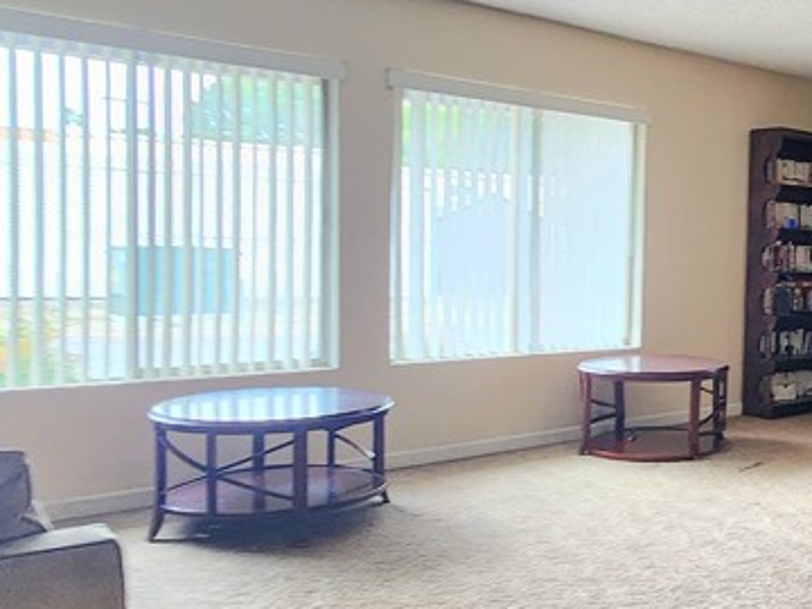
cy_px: 323
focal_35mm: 37
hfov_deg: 44.1
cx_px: 778
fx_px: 868
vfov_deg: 38.7
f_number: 2.2
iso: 200
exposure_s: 1/60.2
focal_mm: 2.2
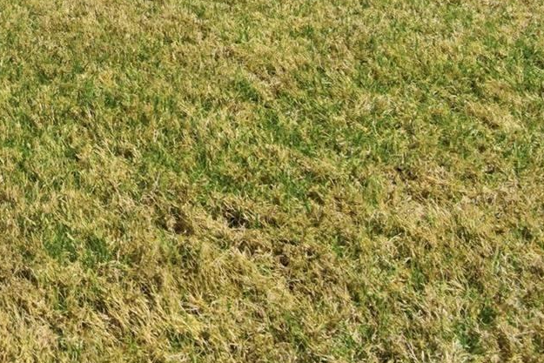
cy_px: -232
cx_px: -447
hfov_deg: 20.9
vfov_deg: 18.1
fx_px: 967
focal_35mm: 64
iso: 250
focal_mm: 16
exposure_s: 1/8000
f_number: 9
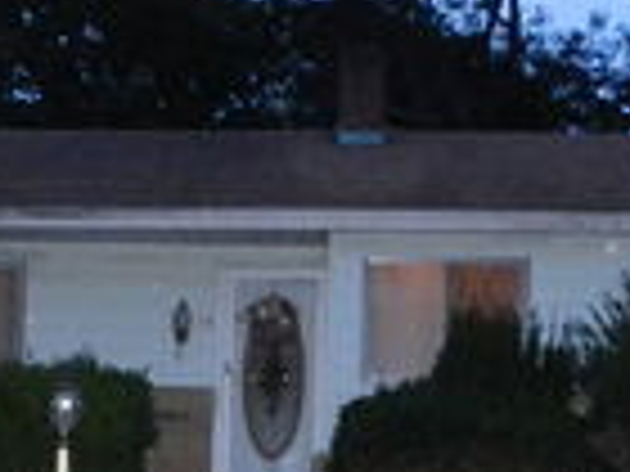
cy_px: 432
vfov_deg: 17.3
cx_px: 189
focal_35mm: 84
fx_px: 1529
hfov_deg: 23.1
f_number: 3.4
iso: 800
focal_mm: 4
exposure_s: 1/30
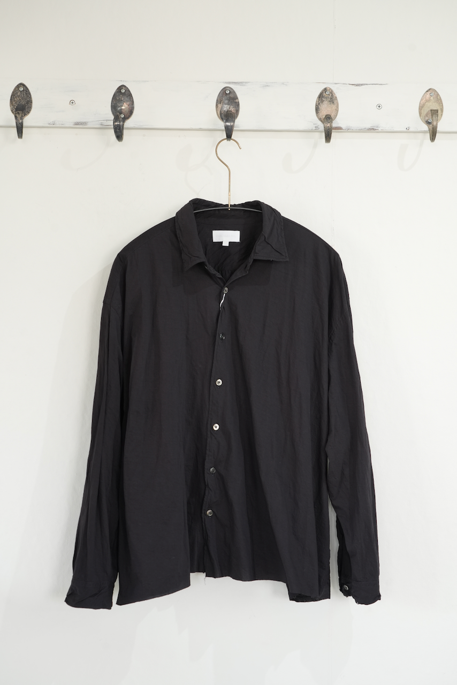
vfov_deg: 35.0
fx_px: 1085
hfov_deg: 23.8
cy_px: 342
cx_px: 228
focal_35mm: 57
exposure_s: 1/40
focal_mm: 57
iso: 800
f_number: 6.3
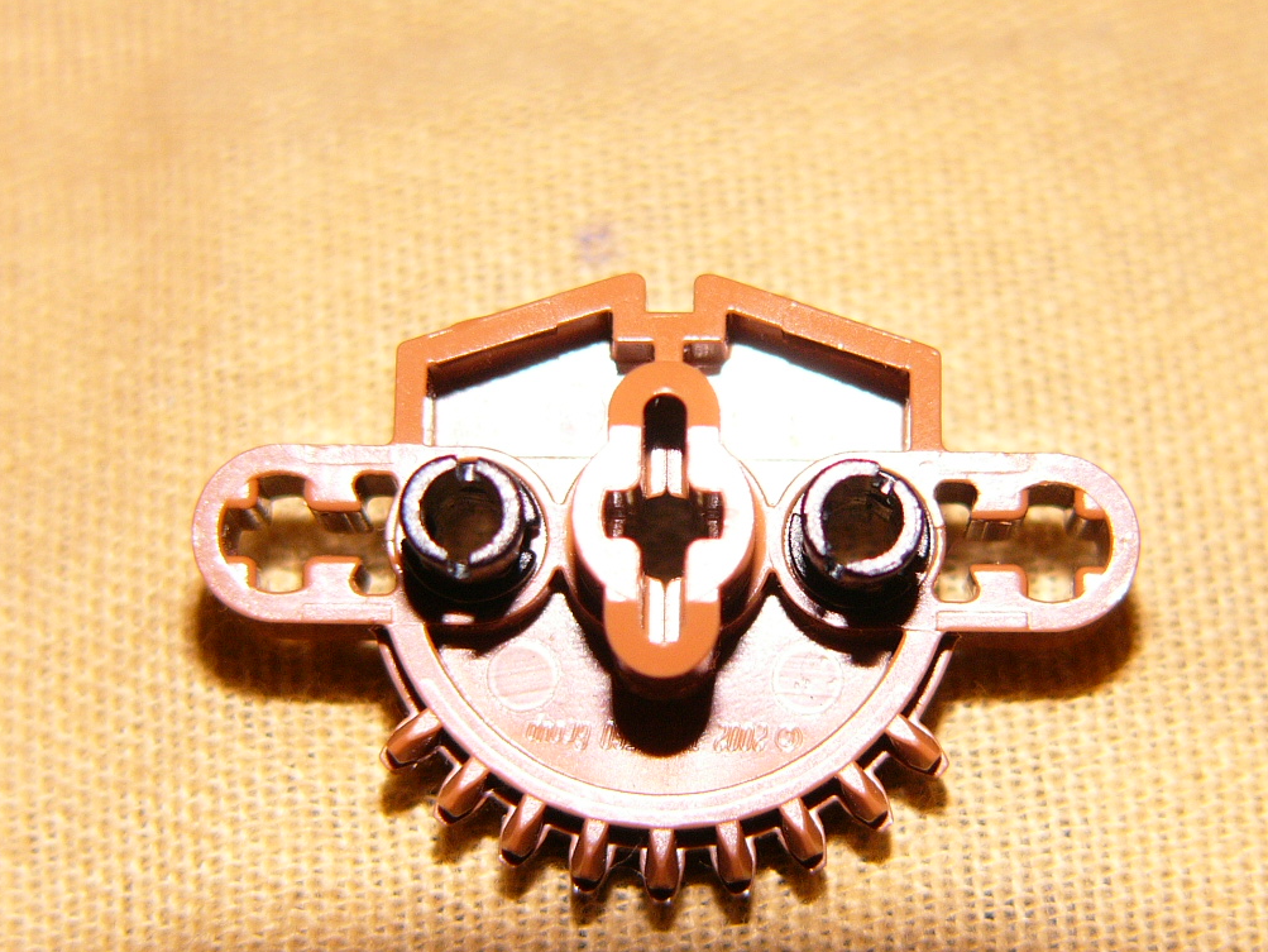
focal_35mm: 162
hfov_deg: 12.2
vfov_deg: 9.2
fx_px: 5936
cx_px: 661
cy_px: 534
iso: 100
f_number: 2.8
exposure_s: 1/100
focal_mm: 21.2
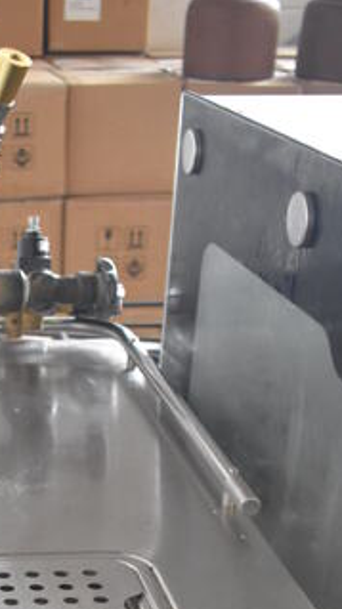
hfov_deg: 14.1
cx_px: -149
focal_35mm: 81
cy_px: 684
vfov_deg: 24.3
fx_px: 1308
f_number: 3.5
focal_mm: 18
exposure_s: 1/125
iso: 2800
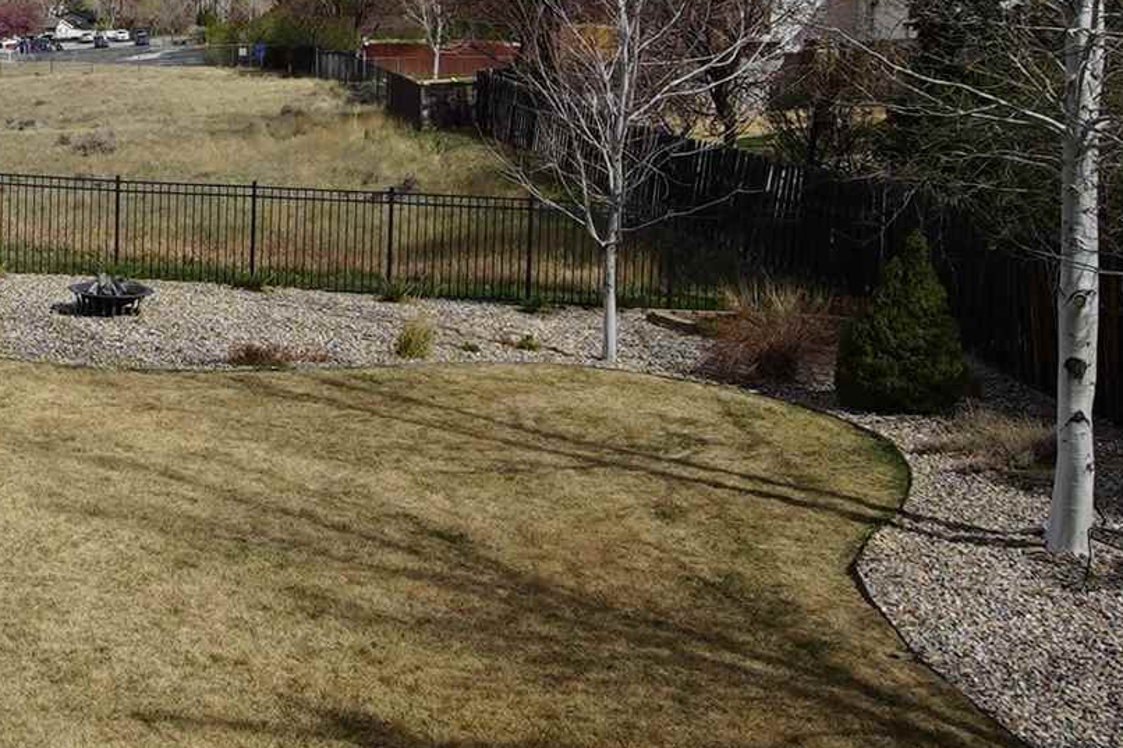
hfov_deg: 29.5
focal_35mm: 61
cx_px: -130
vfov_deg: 21.5
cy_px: 6
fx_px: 1902
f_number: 10
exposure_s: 1/250
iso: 100
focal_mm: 11
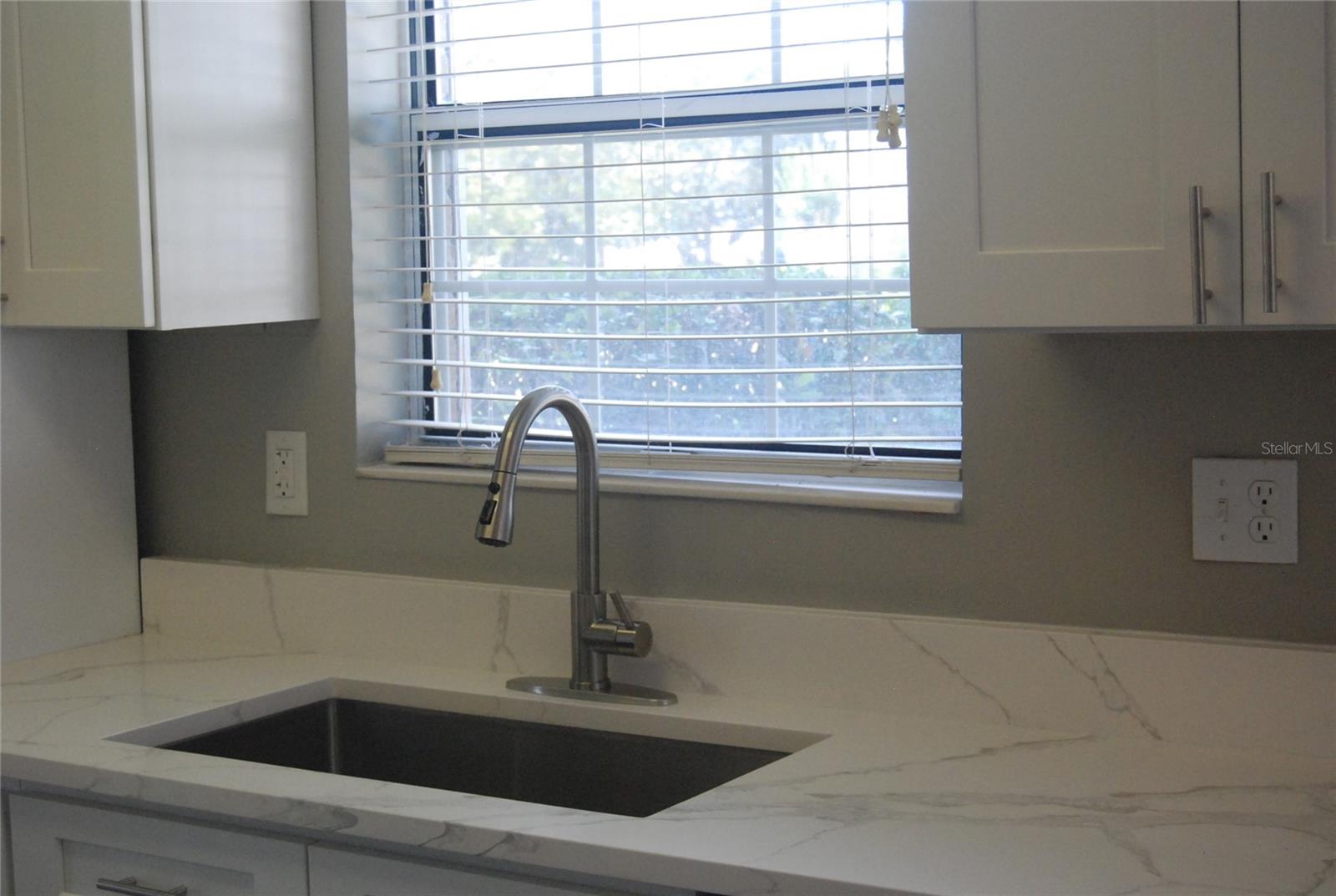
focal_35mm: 57
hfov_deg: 35.0
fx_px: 2119
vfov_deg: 23.9
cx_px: 668
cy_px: 448
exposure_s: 1/160
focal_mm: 38
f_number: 6.3
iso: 1600
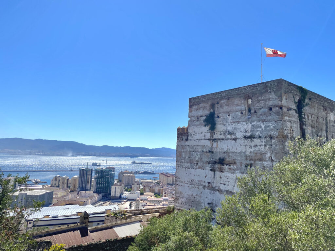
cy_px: 126
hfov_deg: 67.3
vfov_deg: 53.1
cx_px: 168
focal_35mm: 26
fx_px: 252
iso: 32
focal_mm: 4.25
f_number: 1.8
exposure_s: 1/4115
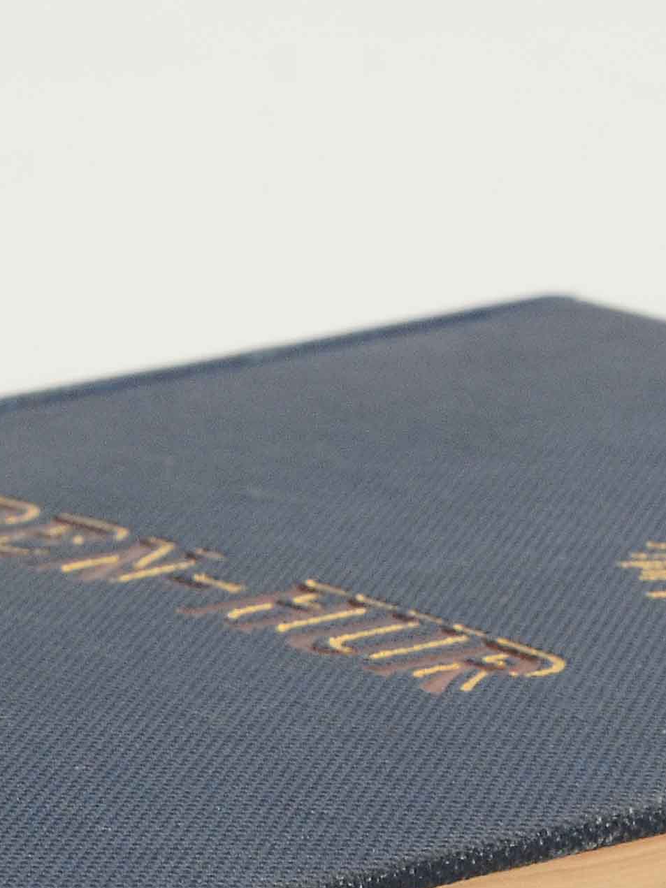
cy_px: 1027
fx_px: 7158
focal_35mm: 279
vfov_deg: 7.1
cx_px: 61
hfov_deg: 5.3
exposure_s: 1/80
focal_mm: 50
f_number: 13
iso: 400
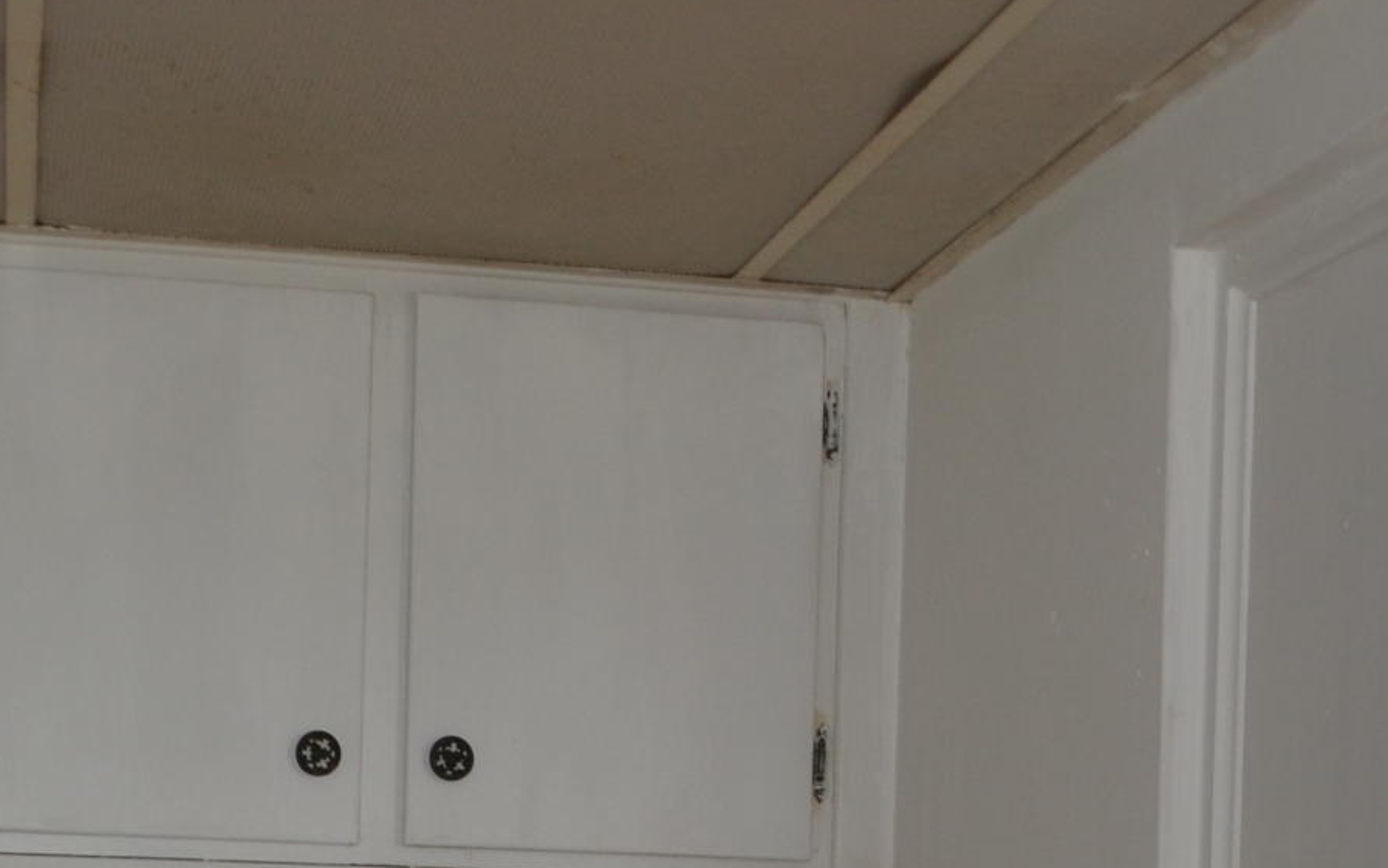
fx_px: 3481
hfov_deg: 22.4
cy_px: 1280
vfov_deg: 13.4
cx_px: 973
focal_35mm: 92
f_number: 4
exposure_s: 1/125
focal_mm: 18
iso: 220
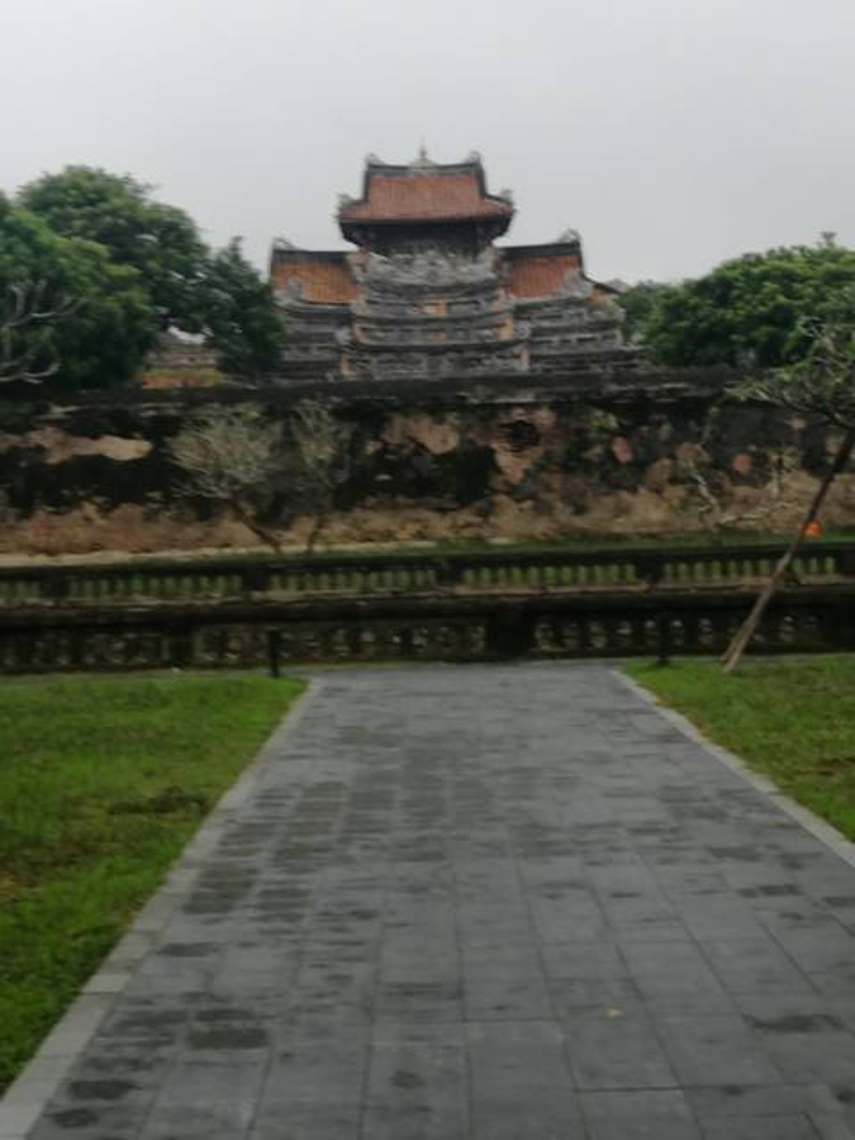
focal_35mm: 54
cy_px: 570
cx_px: 428
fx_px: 1778
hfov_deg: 27.0
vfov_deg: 35.5
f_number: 1.8
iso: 50
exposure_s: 1/203
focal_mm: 3.95
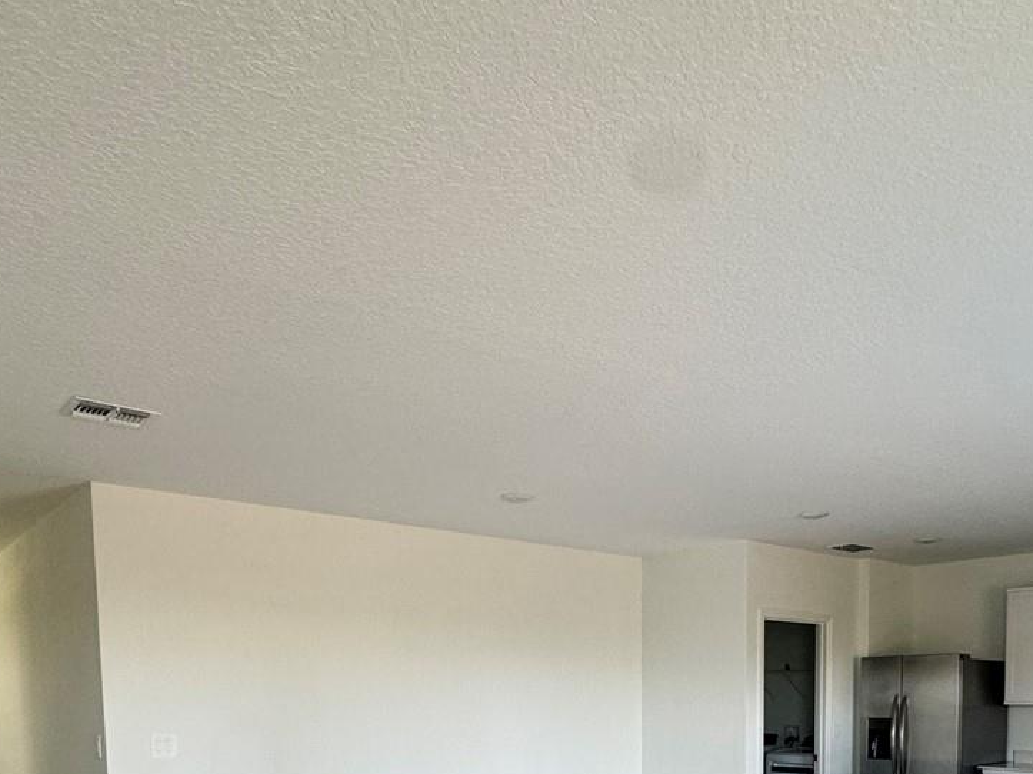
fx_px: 925
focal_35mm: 31
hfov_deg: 56.8
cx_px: 710
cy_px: 784
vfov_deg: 39.7
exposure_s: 1/99
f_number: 2.2
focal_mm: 2.22
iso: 200
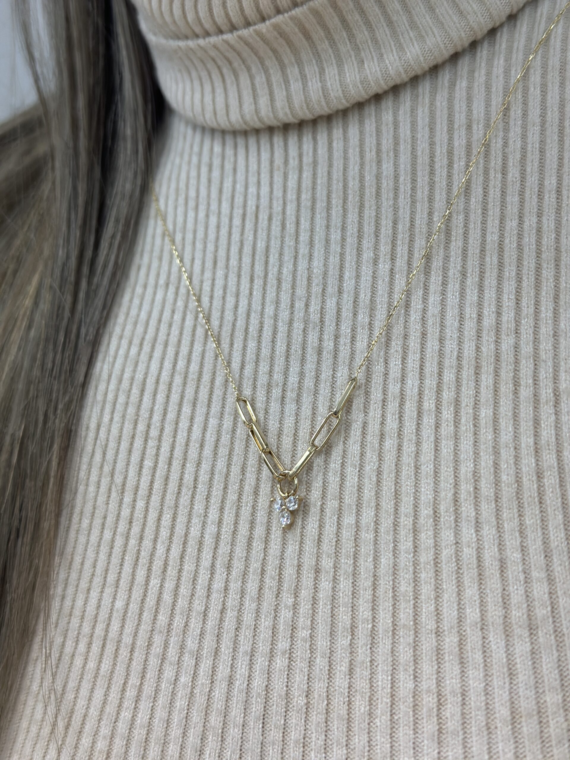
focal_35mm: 48
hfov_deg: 30.3
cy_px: 380
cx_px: 285
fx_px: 1054
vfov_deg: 39.7
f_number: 1.78
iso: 80
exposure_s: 1/779
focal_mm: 6.86
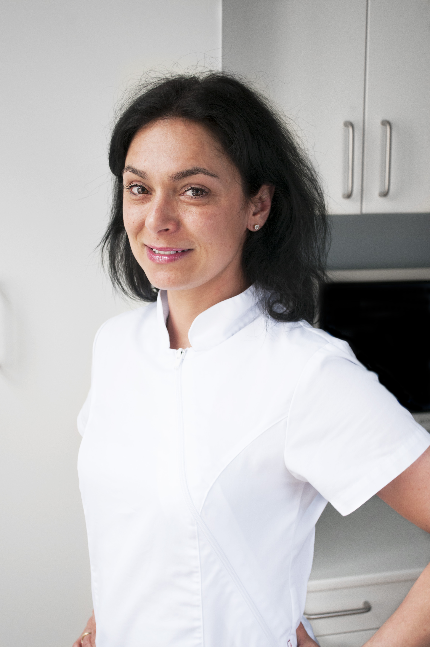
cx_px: 215
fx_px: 970
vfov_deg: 36.9
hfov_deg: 25.0
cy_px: 324
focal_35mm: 54
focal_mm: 36
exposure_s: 1/60
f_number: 5
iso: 250
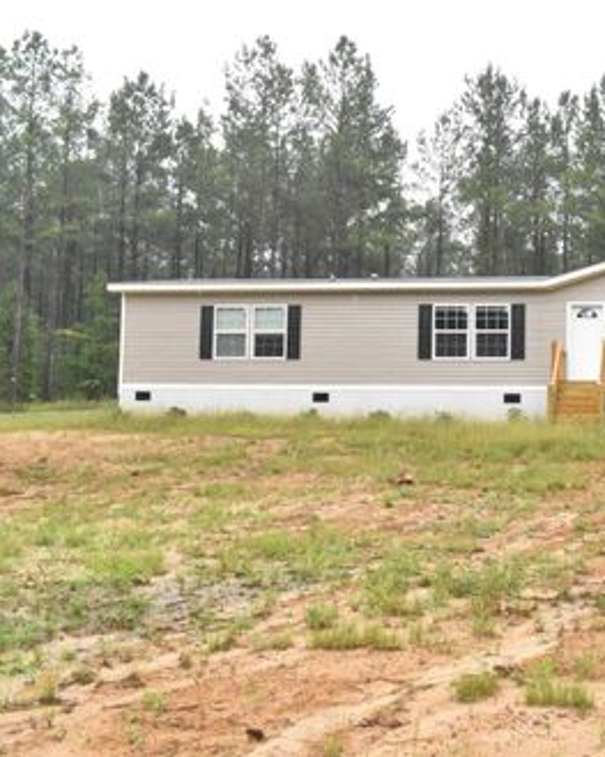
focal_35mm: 47
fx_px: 1052
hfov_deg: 30.4
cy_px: 381
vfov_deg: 39.6
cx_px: 568
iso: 6400
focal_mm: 22
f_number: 25
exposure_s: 1/200
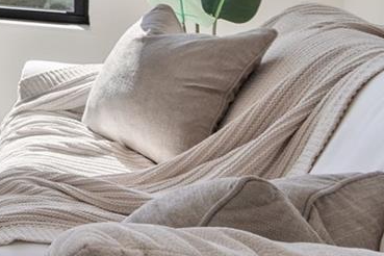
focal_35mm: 65
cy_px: -88
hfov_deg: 19.4
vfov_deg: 19.1
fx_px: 693
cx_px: -365
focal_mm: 10
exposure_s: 1/25
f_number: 7.1
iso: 100
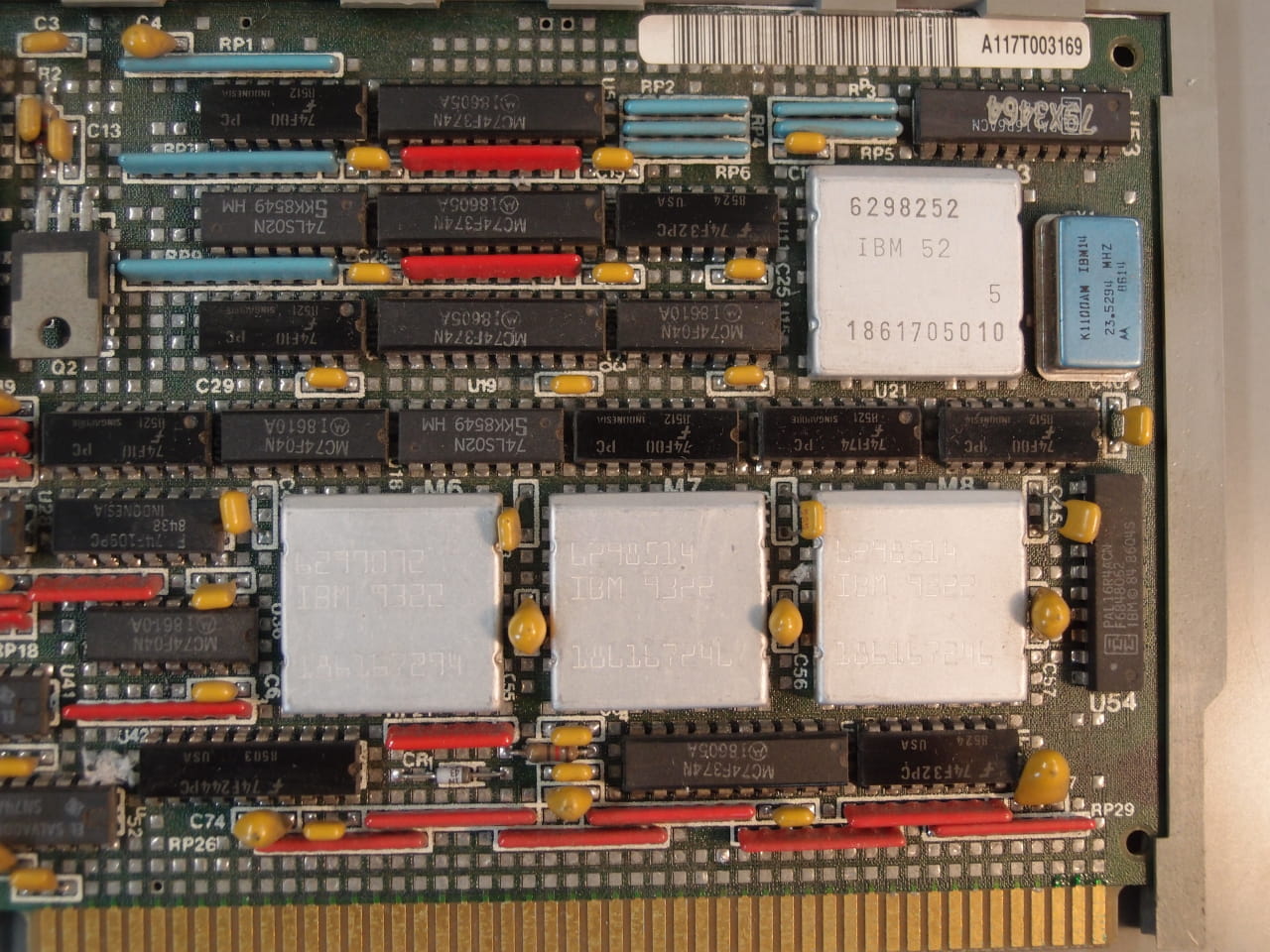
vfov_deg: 37.7
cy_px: 476
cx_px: 635
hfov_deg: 49.0
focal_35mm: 38
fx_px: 1394
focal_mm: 8.2
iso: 125
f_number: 2
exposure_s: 1/80
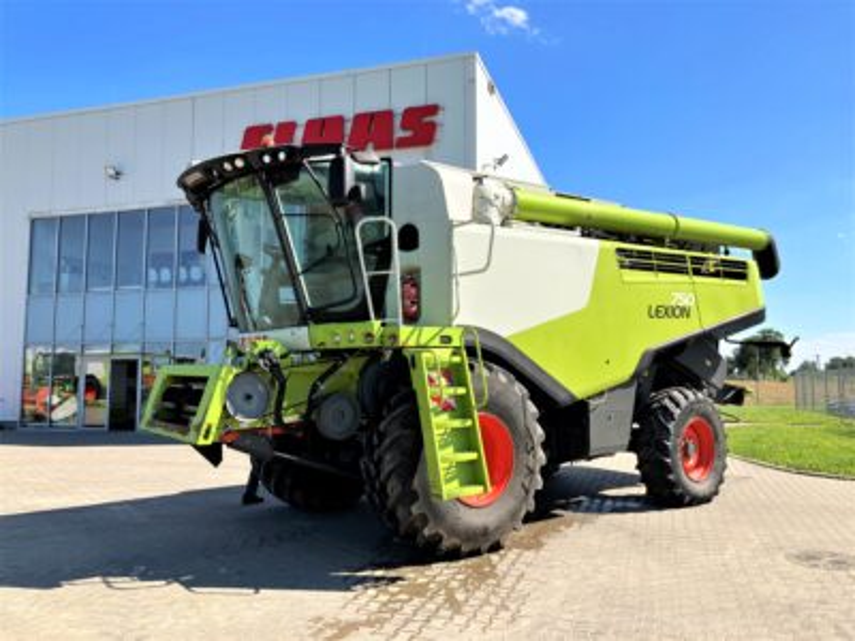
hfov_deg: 63.4
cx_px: 428
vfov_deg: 49.7
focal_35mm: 28
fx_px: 692
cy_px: 320
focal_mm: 3.99
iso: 32
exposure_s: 1/979
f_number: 1.8
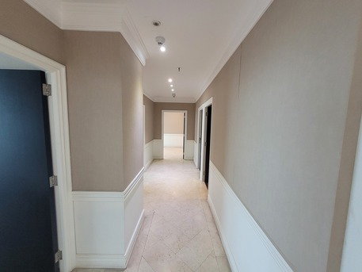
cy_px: 136
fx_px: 136
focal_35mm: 13
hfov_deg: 106.2
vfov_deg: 89.9
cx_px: 181
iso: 320
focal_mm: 1.74
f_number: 2.2
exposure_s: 1/50
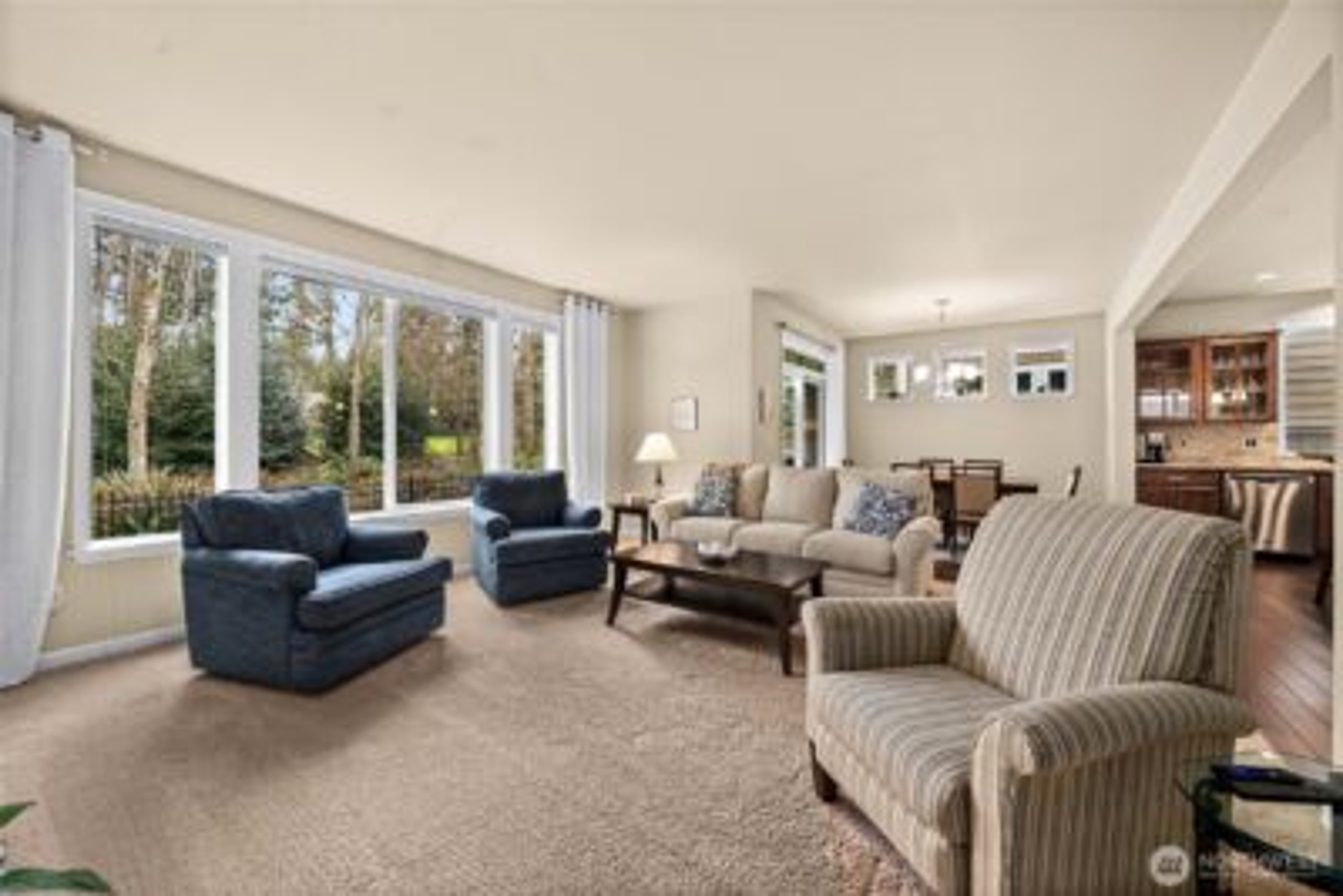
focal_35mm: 13
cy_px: 448
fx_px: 485
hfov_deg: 108.3
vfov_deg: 85.5
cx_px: 672
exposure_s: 1/5
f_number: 7.1
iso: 1000
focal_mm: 13
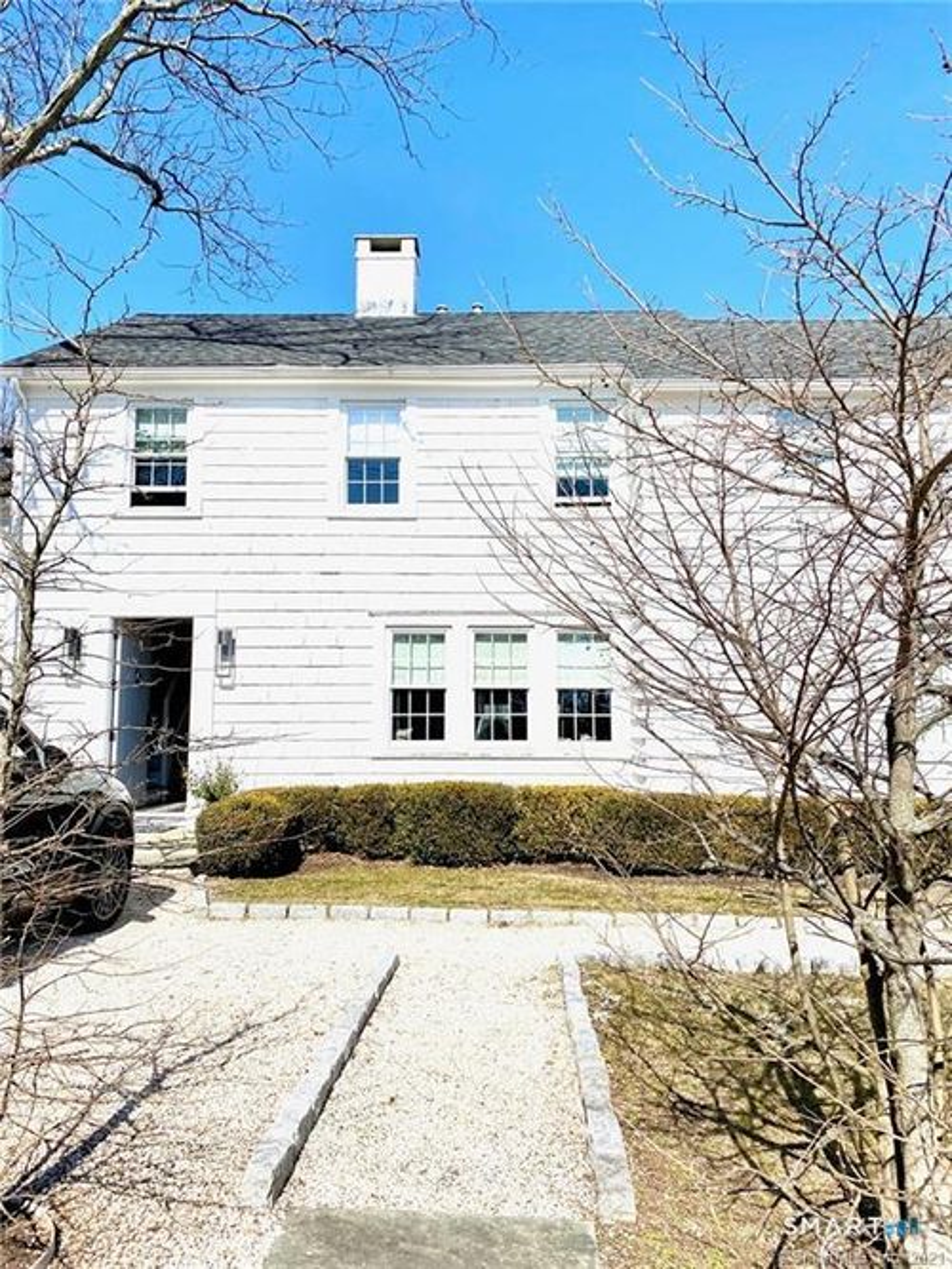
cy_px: 634
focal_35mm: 26
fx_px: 954
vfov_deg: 67.3
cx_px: 476
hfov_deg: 53.0
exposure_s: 1/8197
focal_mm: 4.25
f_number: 1.8
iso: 32
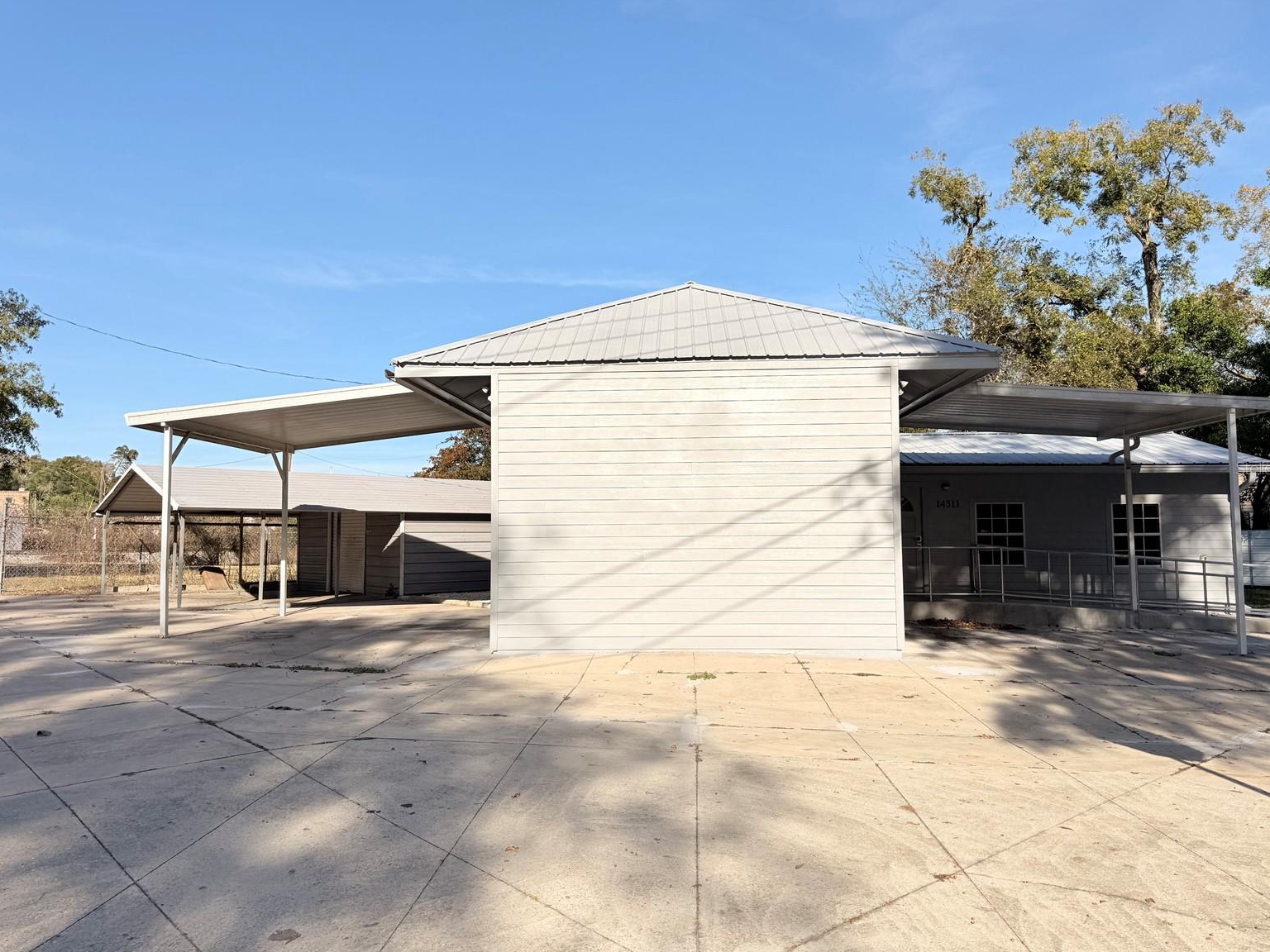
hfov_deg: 69.4
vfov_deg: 54.9
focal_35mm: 25
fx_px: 917
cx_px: 652
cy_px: 468
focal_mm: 6.76
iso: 80
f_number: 1.78
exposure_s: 1/6711
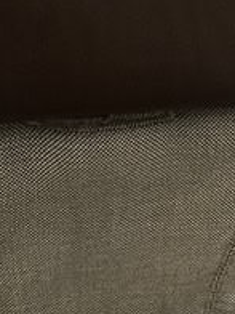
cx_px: 139
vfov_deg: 23.3
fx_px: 661
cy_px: 421
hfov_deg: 20.1
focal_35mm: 73
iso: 1250
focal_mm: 2.2
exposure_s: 1/31
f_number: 2.2
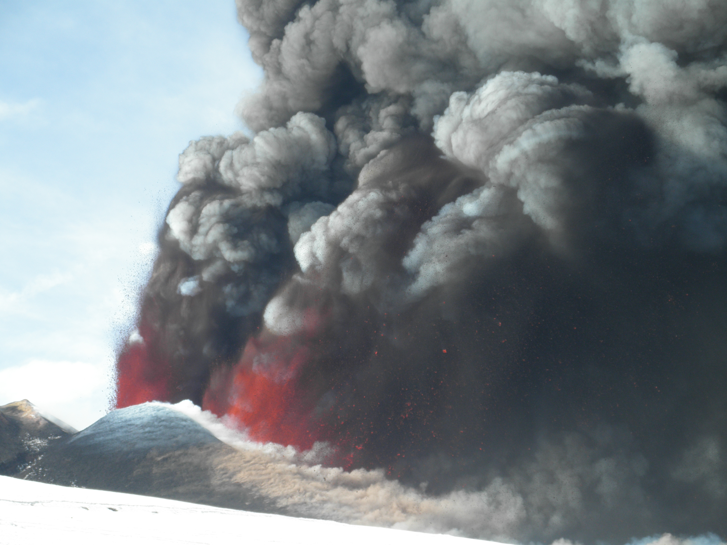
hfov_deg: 32.7
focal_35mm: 59
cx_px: 364
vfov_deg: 24.8
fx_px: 1239
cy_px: 272
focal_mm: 10.5
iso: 64
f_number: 3.8
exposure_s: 1/200
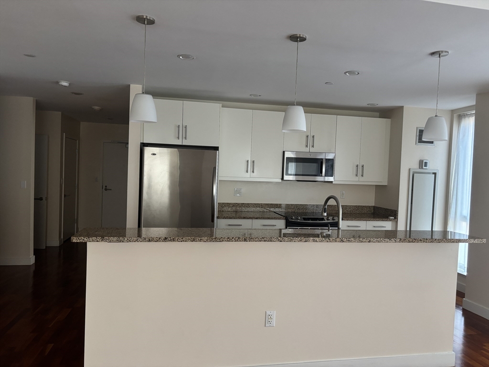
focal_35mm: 26
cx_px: 244
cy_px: 184
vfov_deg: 53.1
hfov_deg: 67.3
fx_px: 367
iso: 200
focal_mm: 5.96
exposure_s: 1/60
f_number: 1.6
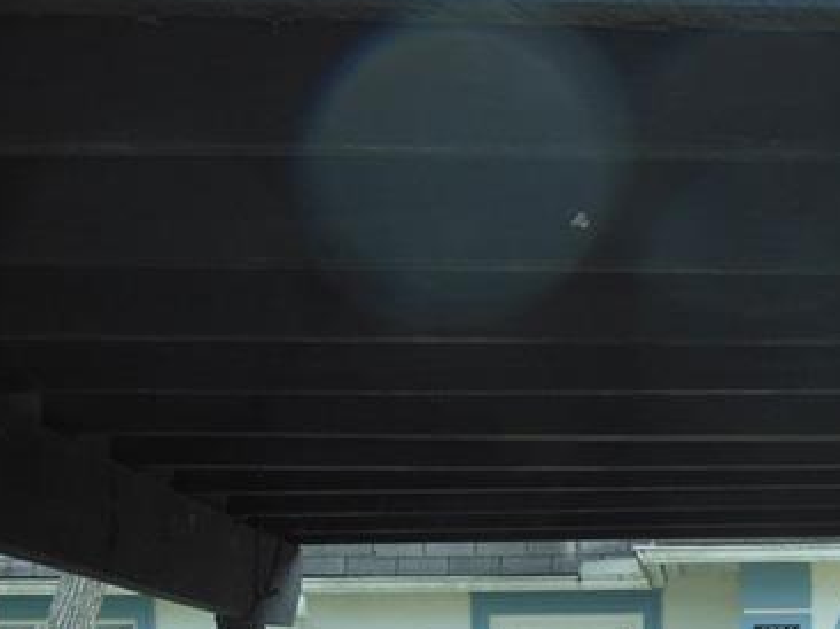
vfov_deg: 15.4
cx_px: 872
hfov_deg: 20.1
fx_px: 2280
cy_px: 652
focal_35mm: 94
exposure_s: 1/250
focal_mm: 7.7
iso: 125
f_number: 3.8
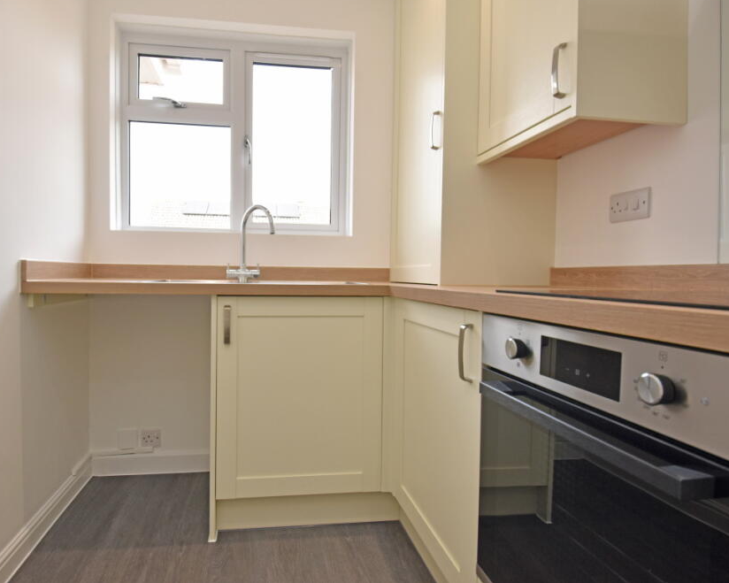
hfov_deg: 77.2
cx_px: 314
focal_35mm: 21
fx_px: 453
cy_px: 282
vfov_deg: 65.5
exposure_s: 1/200
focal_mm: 12
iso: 450
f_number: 5
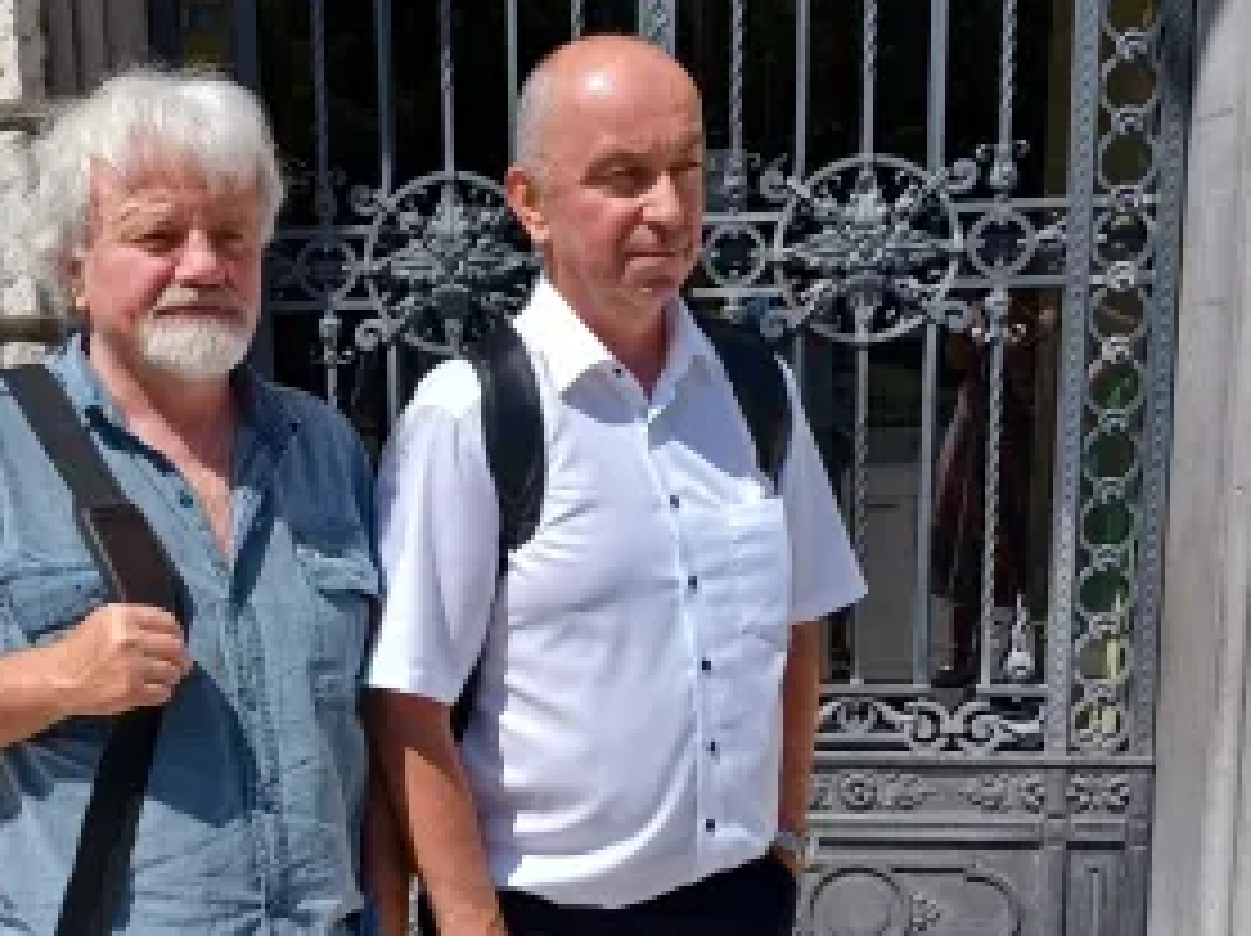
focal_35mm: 36
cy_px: 648
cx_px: 436
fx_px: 1300
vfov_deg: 39.0
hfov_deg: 50.6
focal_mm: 4.6
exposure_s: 1/544
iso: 32
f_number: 1.8
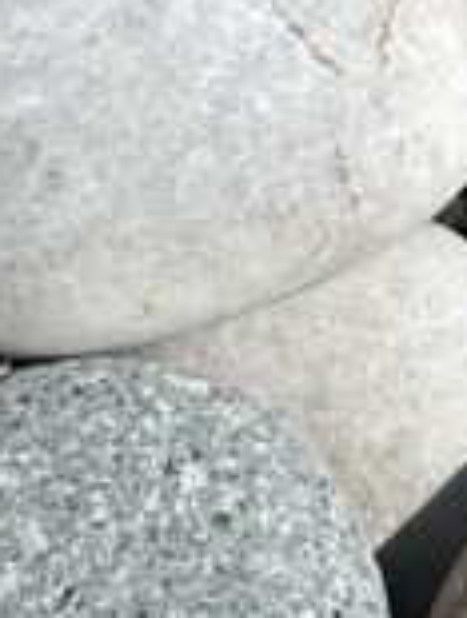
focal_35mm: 191
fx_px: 3422
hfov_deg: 7.7
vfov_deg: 10.2
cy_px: -4
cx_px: 591
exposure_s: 1/4405
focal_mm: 3
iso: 25
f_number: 1.8
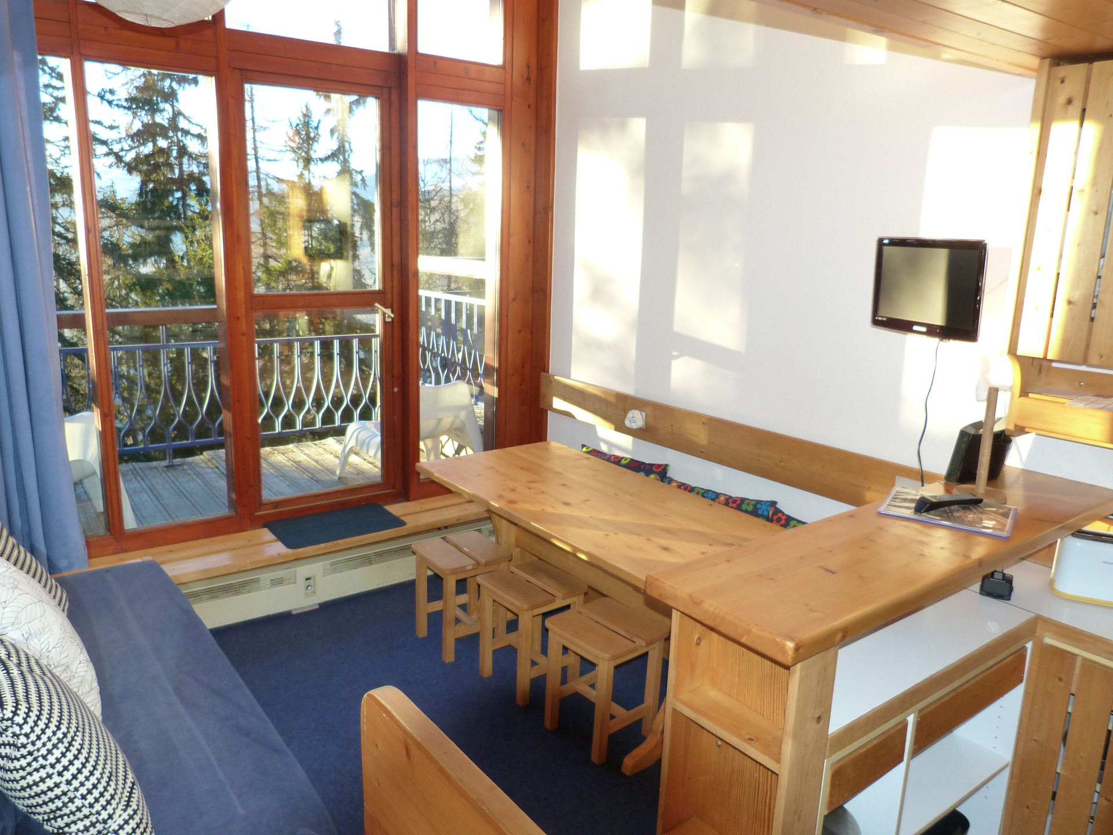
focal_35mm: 25
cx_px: 556
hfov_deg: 69.4
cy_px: 418
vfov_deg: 54.9
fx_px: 804
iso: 125
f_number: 2.8
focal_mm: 4.5
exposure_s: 1/60
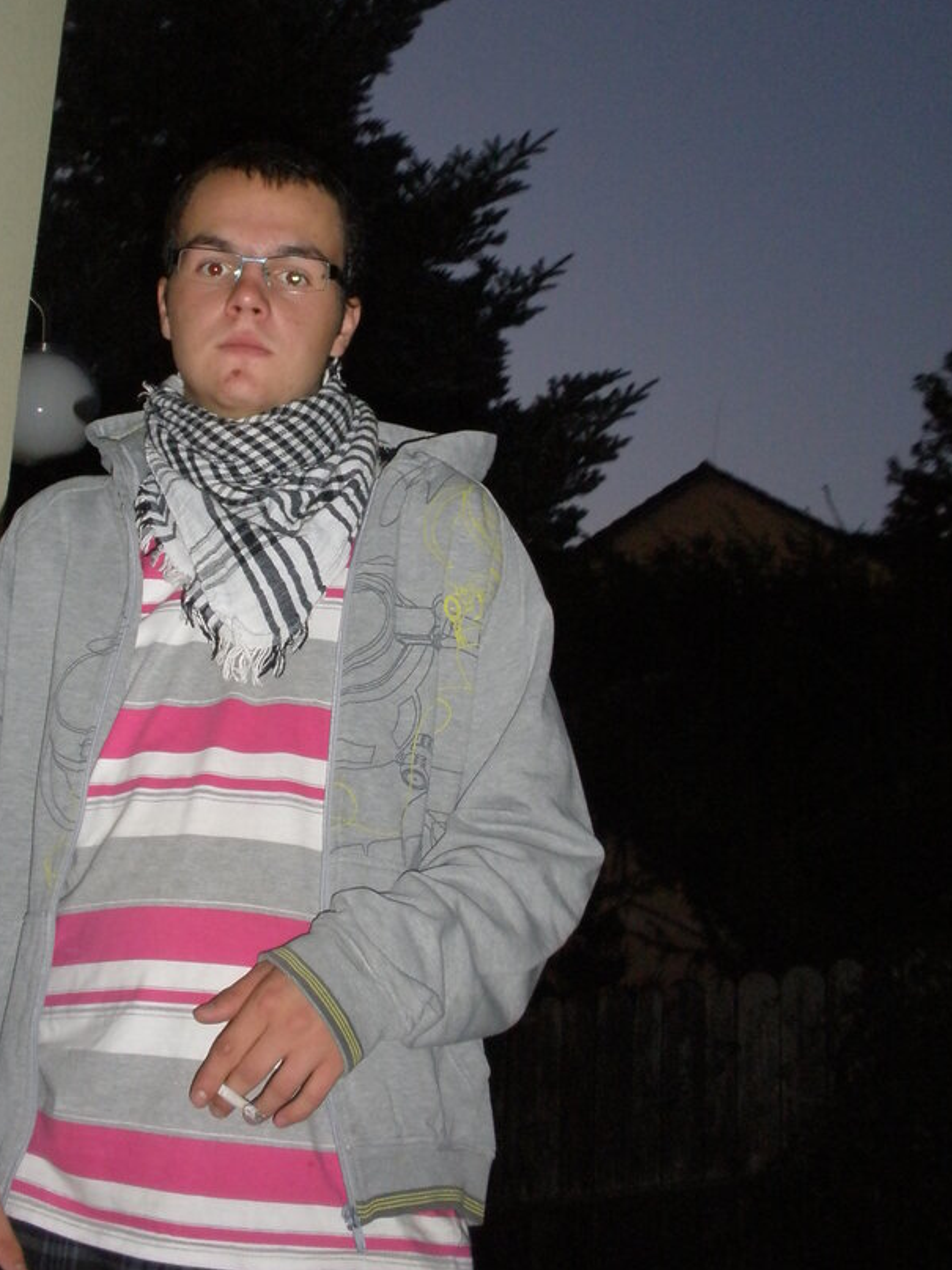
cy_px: 530
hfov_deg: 26.3
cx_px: 271
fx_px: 2017
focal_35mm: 55
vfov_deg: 34.9
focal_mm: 6.6
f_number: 3.5
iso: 200
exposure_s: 1/30
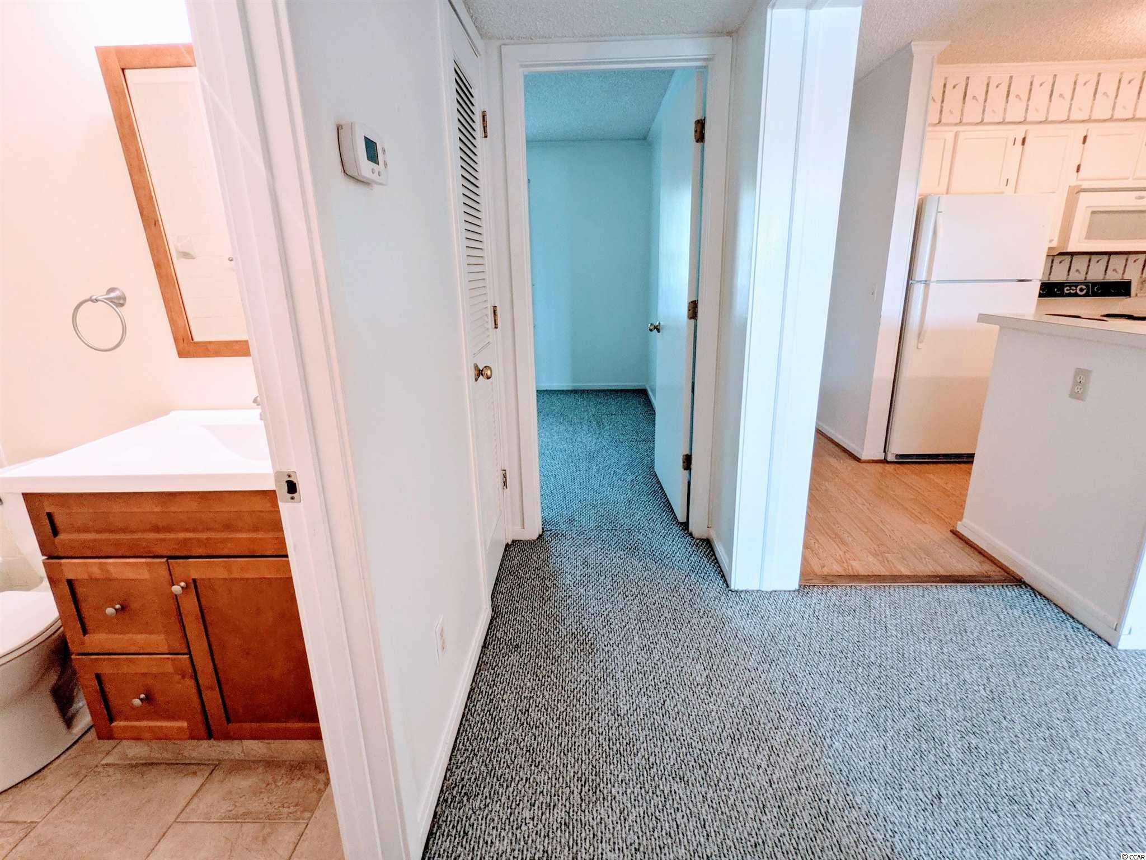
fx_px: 530
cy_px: 430
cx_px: 573
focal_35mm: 16
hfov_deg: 94.5
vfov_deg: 78.1
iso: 57
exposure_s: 1/24
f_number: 2.2
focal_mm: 2.22
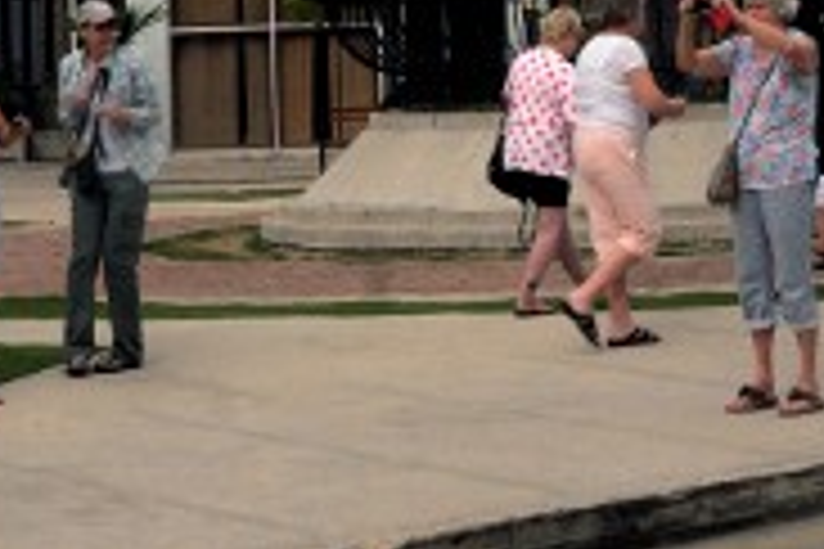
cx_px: 500
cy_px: -495
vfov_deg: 10.2
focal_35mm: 126
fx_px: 2884
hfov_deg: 16.2
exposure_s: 1/125
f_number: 14
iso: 400
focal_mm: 22
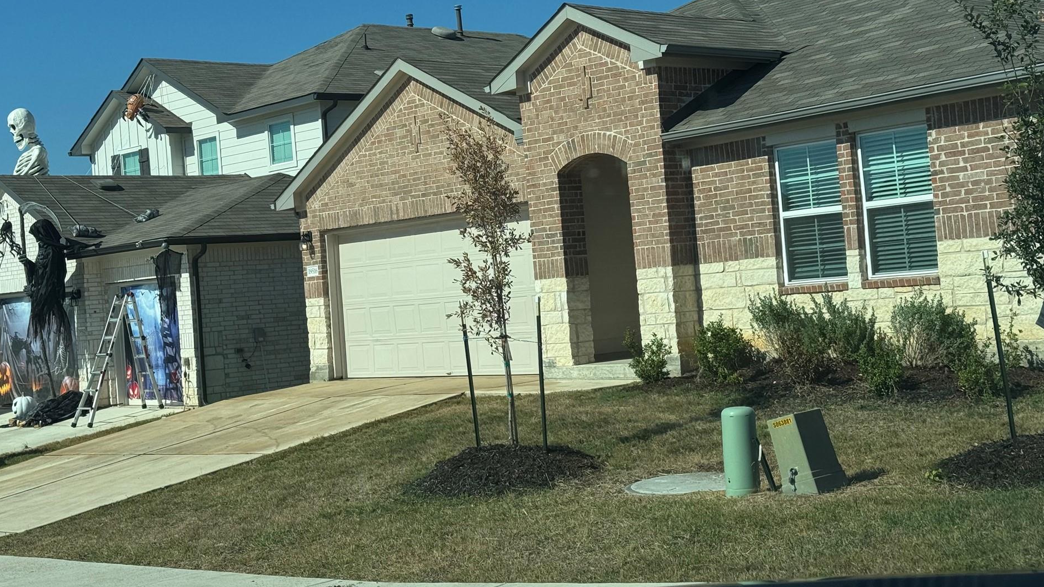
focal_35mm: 57
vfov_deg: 21.0
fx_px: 1578
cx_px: 532
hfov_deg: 36.6
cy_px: 227
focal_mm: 6.76
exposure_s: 1/5848
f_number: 1.78
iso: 64
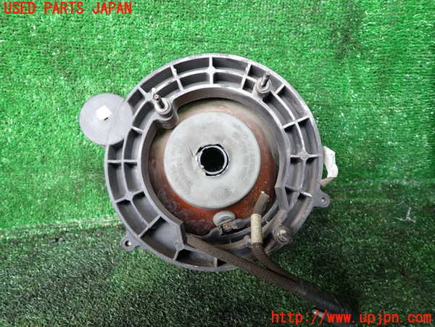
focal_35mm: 25
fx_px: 314
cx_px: 218
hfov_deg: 69.4
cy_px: 164
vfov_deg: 54.9
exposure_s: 1/40
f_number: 2
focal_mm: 4.5
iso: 200
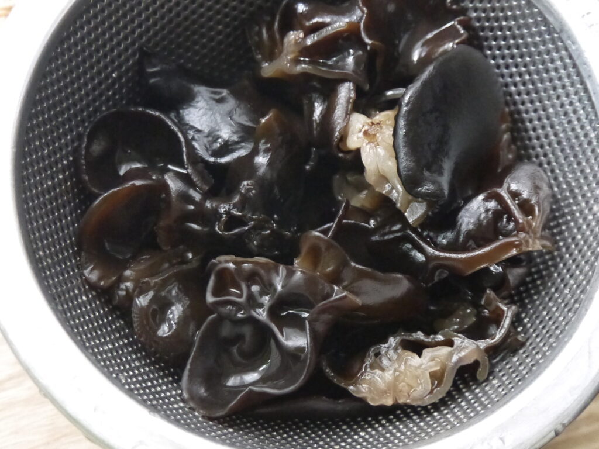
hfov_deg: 35.5
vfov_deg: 27.0
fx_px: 934
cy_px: 224
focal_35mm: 54
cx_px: 300
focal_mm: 14
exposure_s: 1/60
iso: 1600
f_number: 3.5
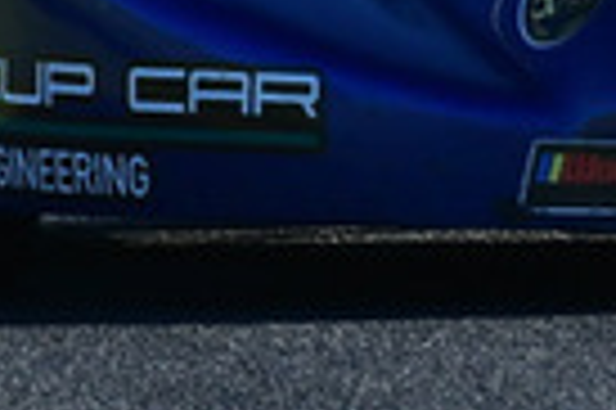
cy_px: -410
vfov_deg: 0.3
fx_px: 74840
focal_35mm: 4379
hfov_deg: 0.5
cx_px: 949
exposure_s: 1/640
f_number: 10
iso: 640
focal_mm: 500
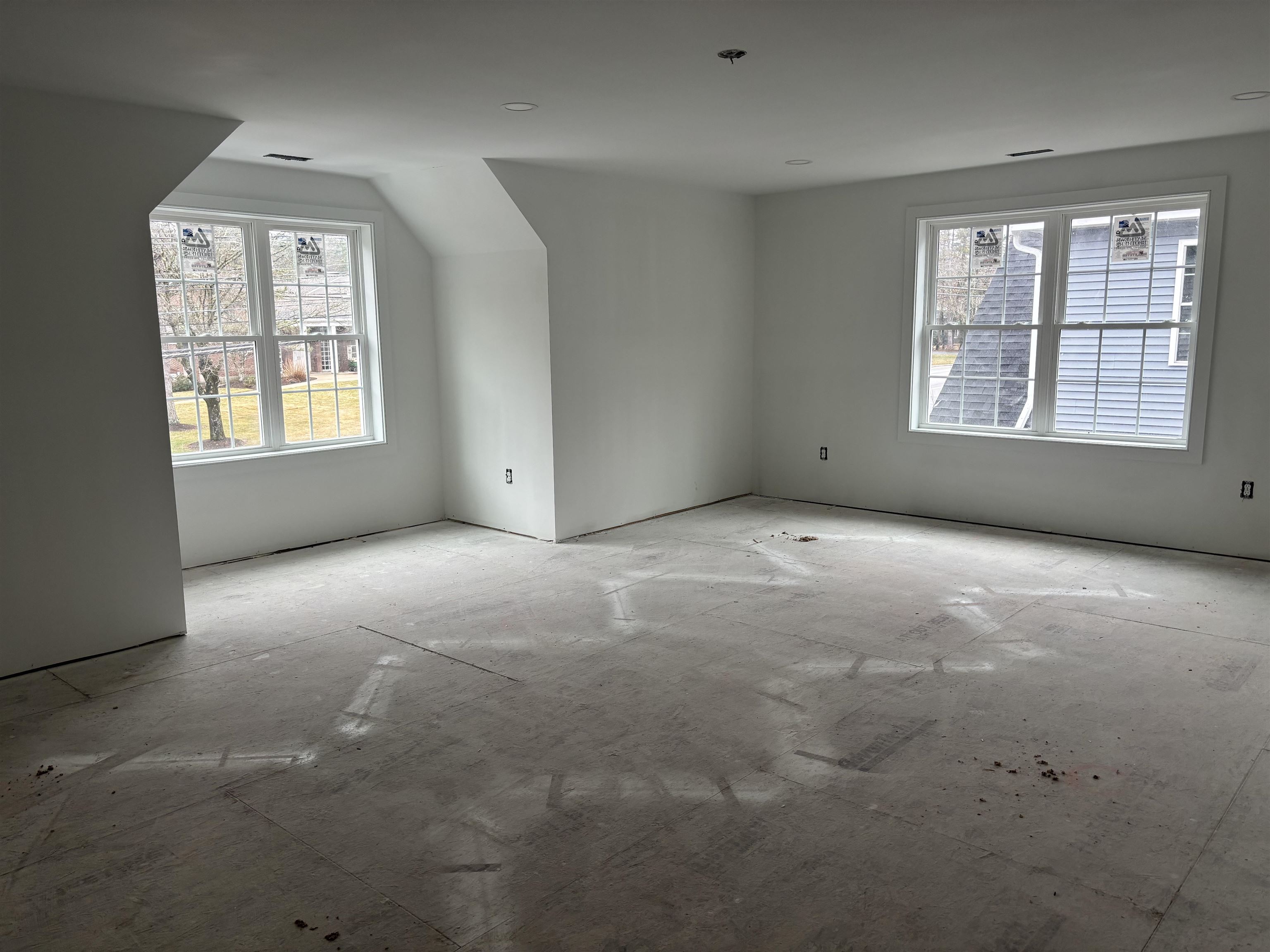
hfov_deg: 67.3
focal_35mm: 26
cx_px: 635
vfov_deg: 53.1
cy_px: 476
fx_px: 954
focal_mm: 5.96
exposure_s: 1/121
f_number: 1.6
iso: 64
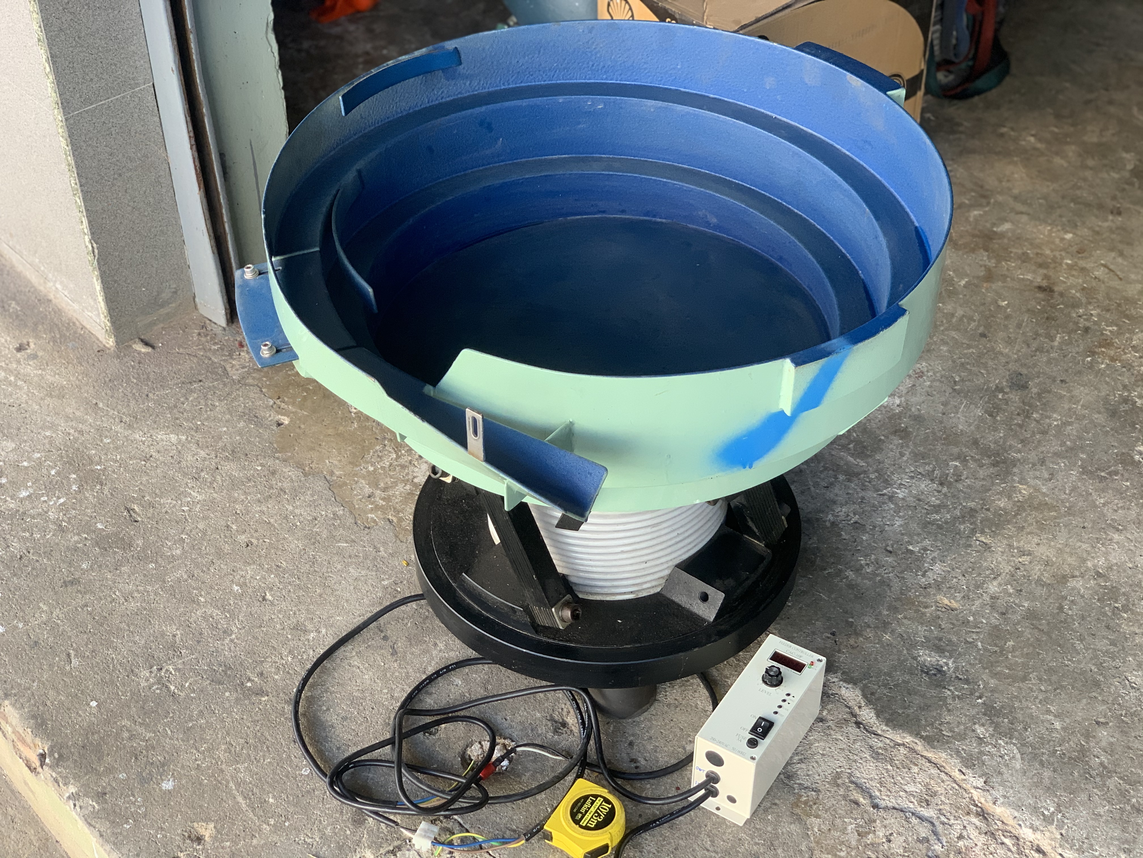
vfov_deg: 28.0
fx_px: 1717
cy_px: 429
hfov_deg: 36.8
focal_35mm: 52
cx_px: 572
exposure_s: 1/122
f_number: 2.4
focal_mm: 6
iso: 80
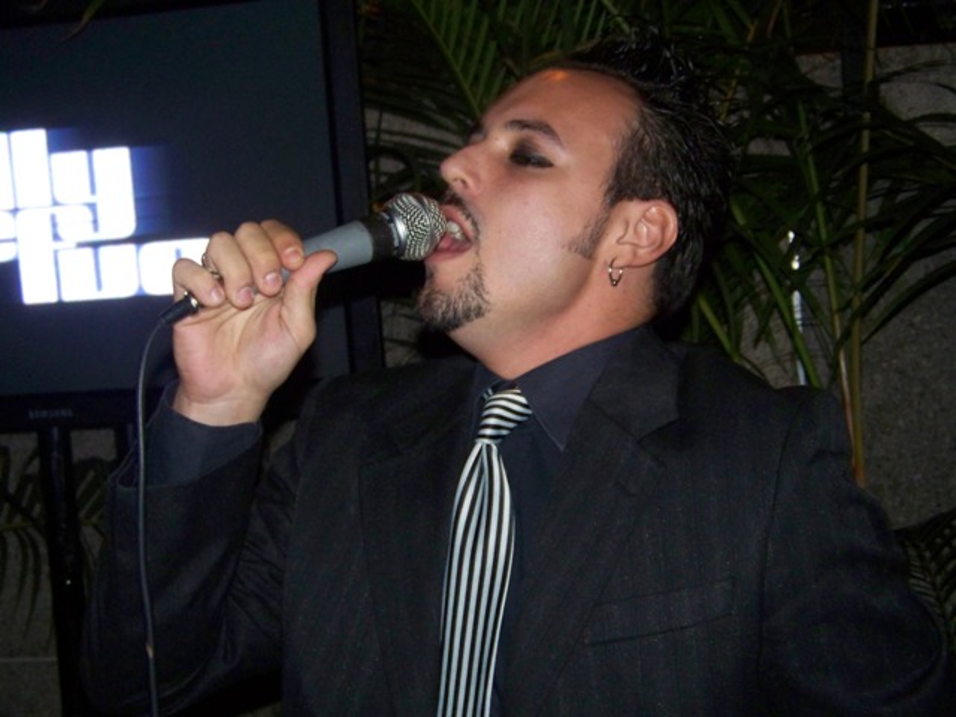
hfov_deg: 34.9
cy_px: 358
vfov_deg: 26.6
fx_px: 1519
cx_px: 478
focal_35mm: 55
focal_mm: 9.36
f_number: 3.2
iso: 200
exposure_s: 1/30
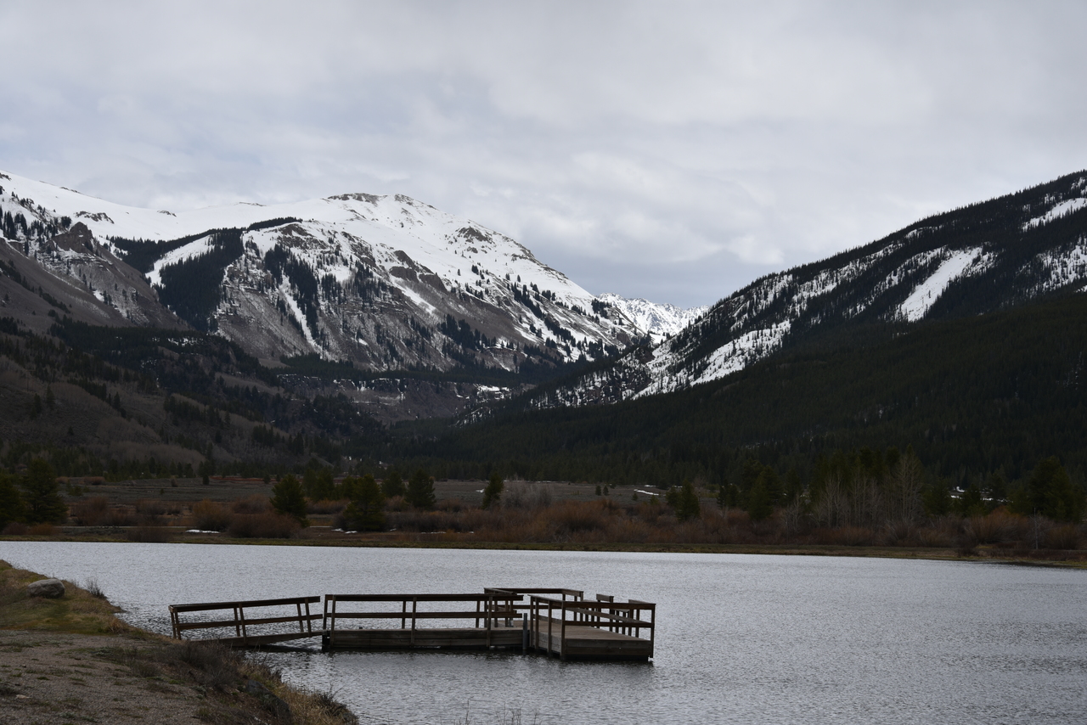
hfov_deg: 23.9
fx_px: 2567
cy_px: 362
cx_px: 544
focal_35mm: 85
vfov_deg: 16.1
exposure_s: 1/500
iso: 100
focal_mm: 85
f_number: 11
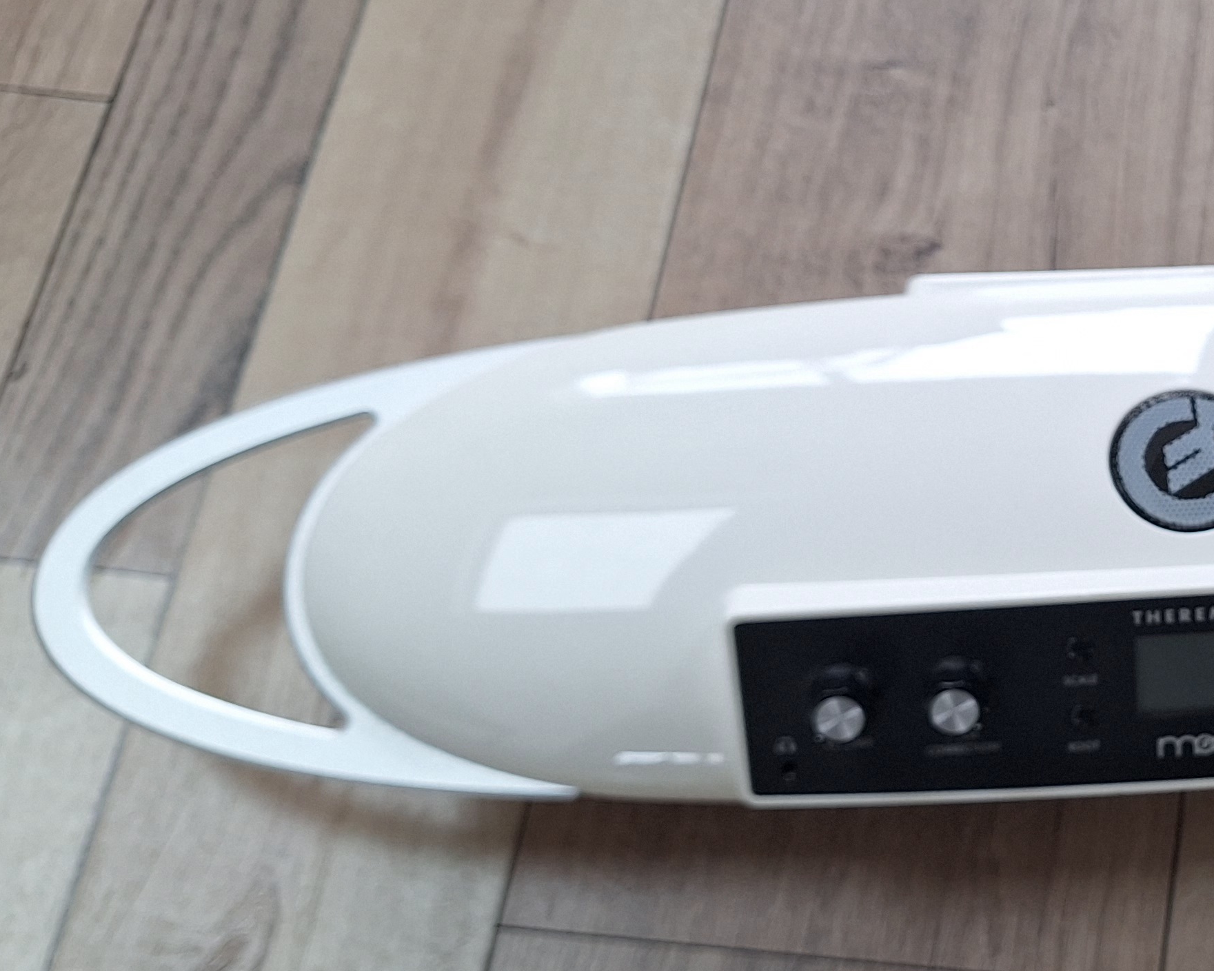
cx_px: 1325
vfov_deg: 29.1
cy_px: 510
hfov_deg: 31.9
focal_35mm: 52
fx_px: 1868
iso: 80
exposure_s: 1/100
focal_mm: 5.54
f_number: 1.8
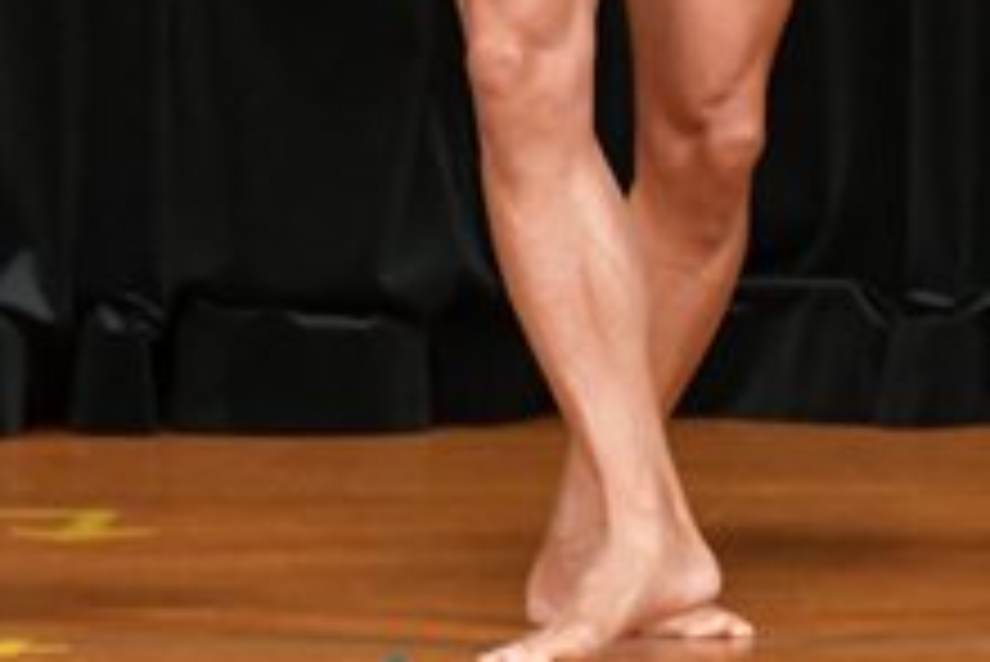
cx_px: 1546
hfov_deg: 2.1
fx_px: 27600
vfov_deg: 1.4
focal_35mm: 1003
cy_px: -329
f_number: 5.6
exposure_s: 1/400
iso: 5000
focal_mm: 190
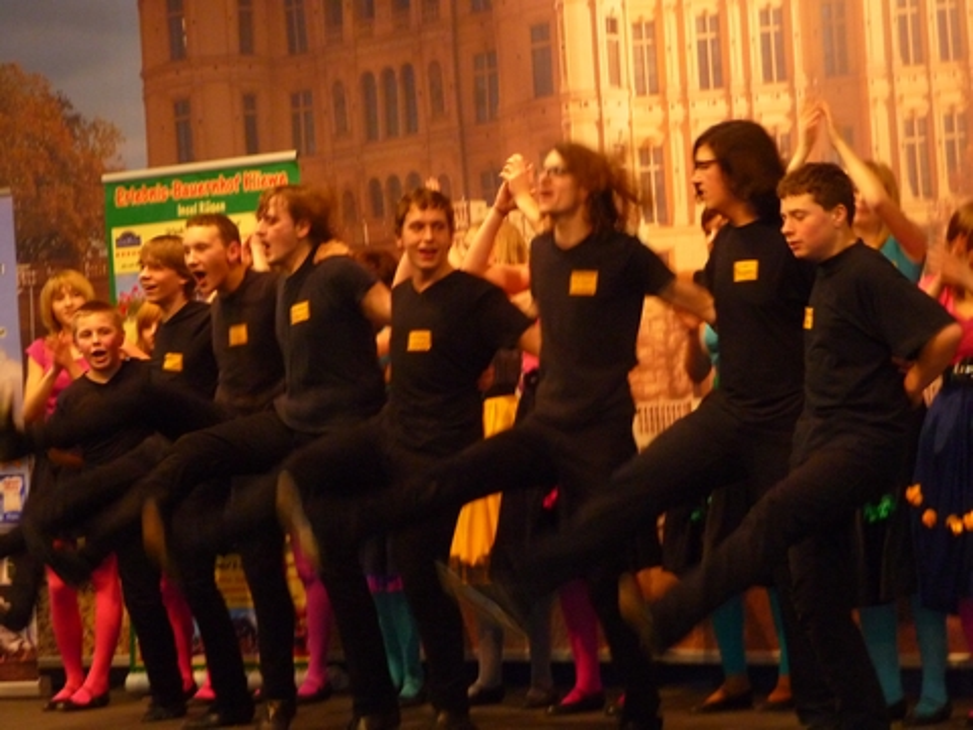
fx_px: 3345
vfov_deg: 12.5
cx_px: 486
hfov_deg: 16.6
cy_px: 365
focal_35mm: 119
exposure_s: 1/40
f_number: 4.7
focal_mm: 20.3
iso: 500
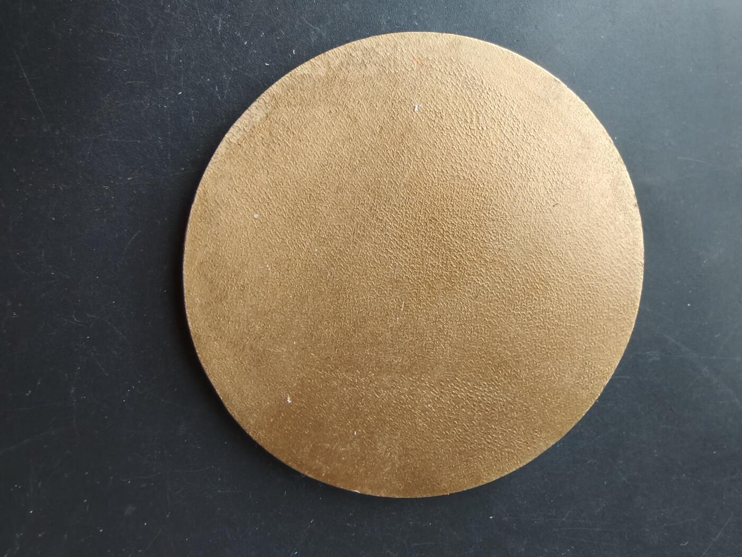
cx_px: 371
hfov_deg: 73.9
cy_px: 278
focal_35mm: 23
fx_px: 493
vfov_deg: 58.9
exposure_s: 1/50
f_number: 2
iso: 640
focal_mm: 2.32
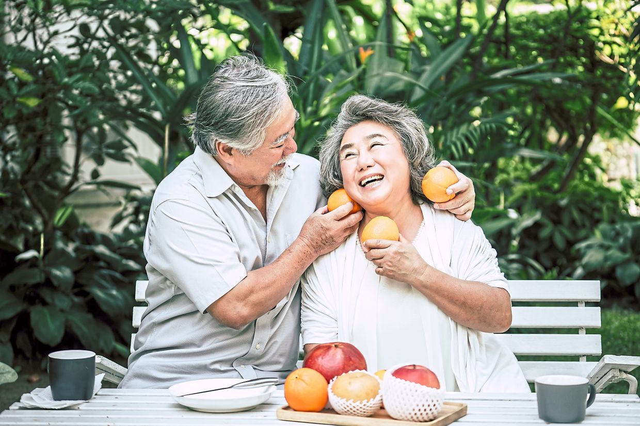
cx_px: 320
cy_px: 213
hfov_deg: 24.5
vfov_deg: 16.4
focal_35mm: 83
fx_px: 1475
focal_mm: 83
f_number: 4
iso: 100
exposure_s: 1/100
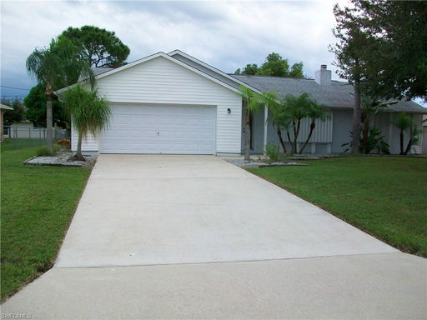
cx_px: 214
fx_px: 395
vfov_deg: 44.2
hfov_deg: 56.8
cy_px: 160
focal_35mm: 32
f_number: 2.8
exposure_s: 1/640
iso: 64
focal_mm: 5.7
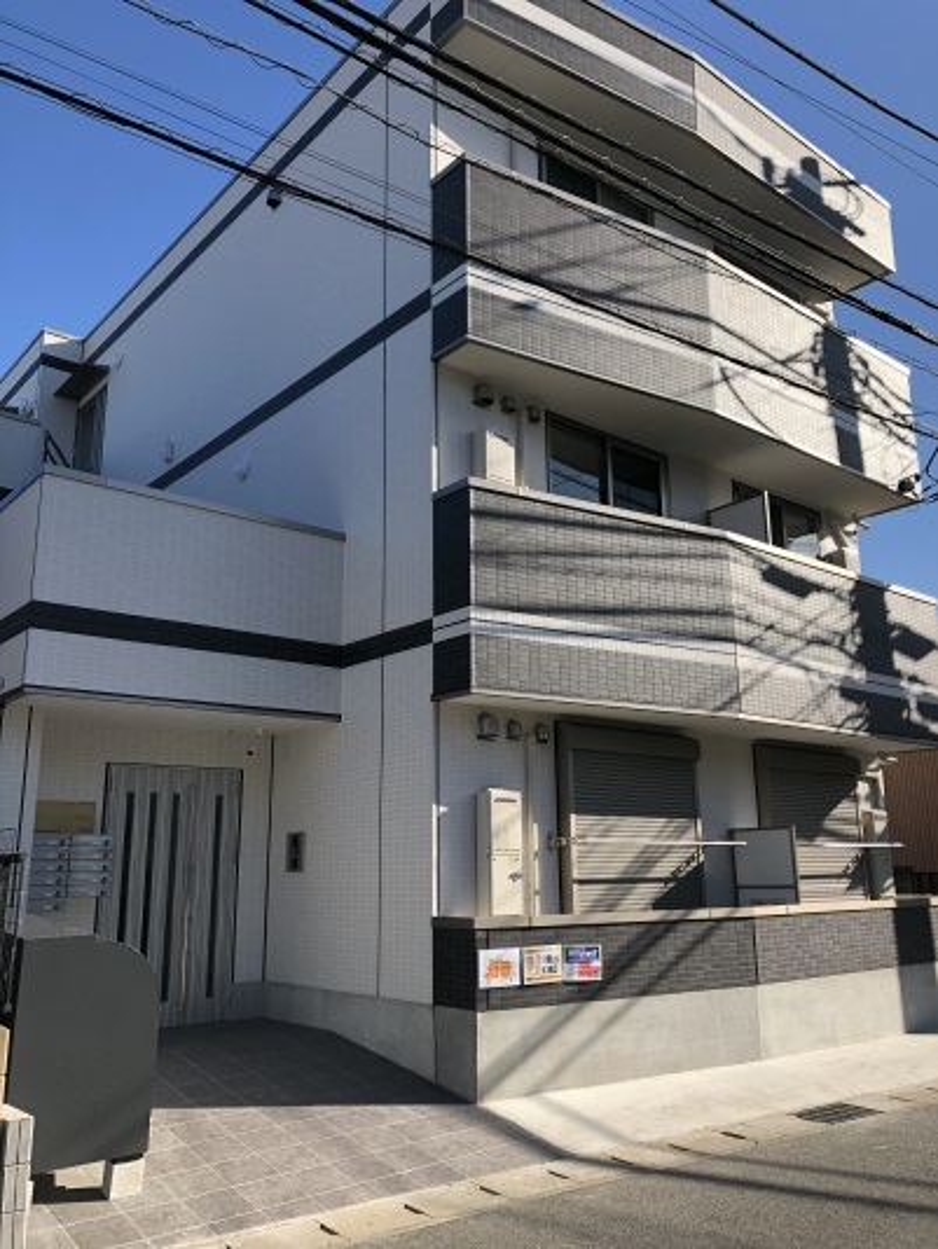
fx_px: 1047
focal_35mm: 29
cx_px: 469
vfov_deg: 61.6
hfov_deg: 48.3
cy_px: 624
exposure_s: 1/1263
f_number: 1.8
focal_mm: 3.99
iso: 20
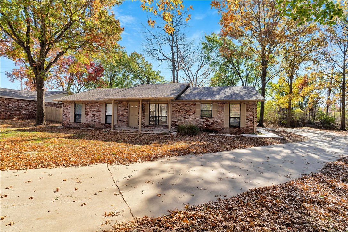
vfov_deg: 64.6
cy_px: 116
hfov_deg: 86.9
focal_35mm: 19
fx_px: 184
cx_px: 174
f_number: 6.3
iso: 100
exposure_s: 1/60
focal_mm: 19
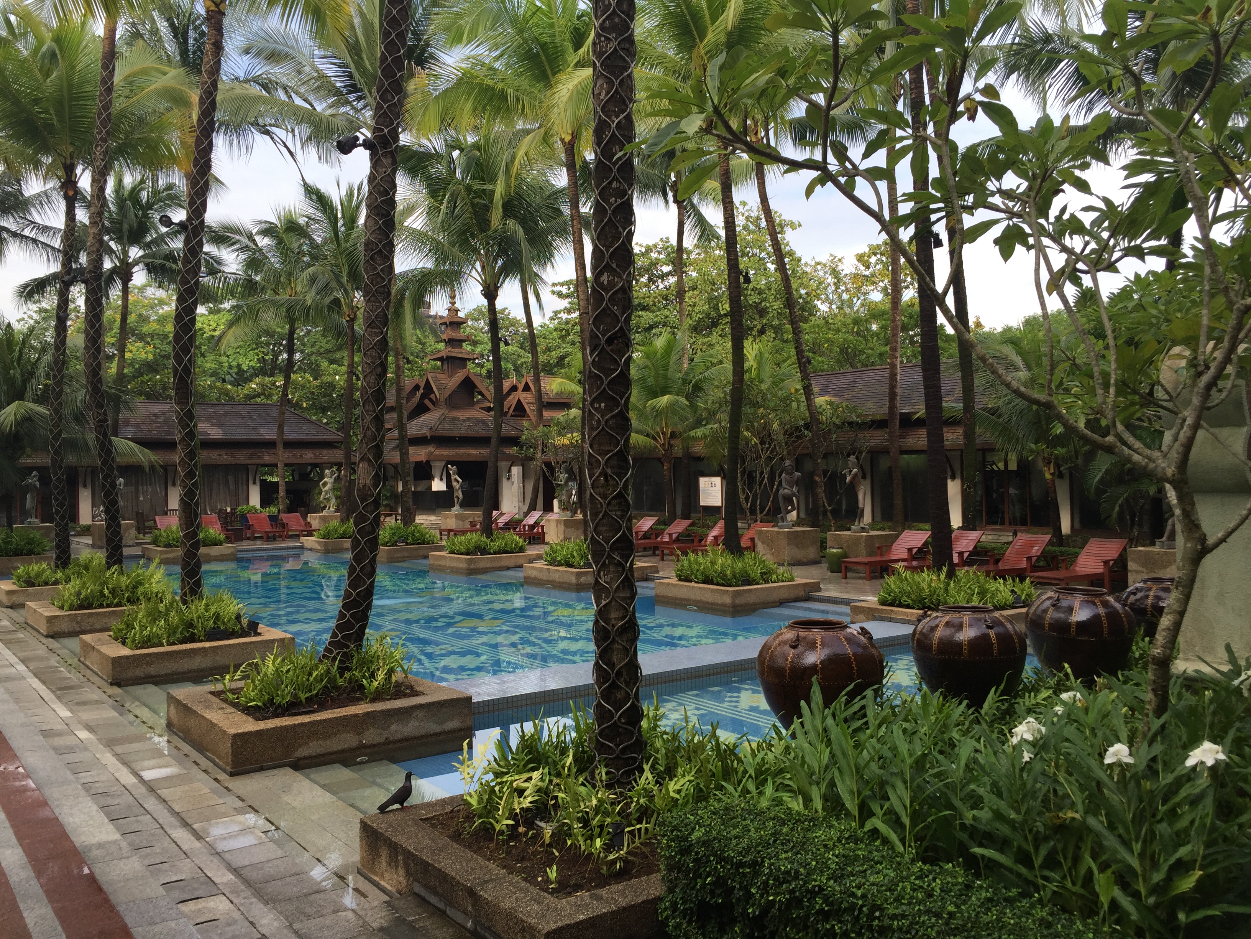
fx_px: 1048
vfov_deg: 48.2
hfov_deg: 61.7
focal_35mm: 29
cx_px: 626
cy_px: 470
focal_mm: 4.15
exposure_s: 1/449
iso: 32
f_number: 2.2
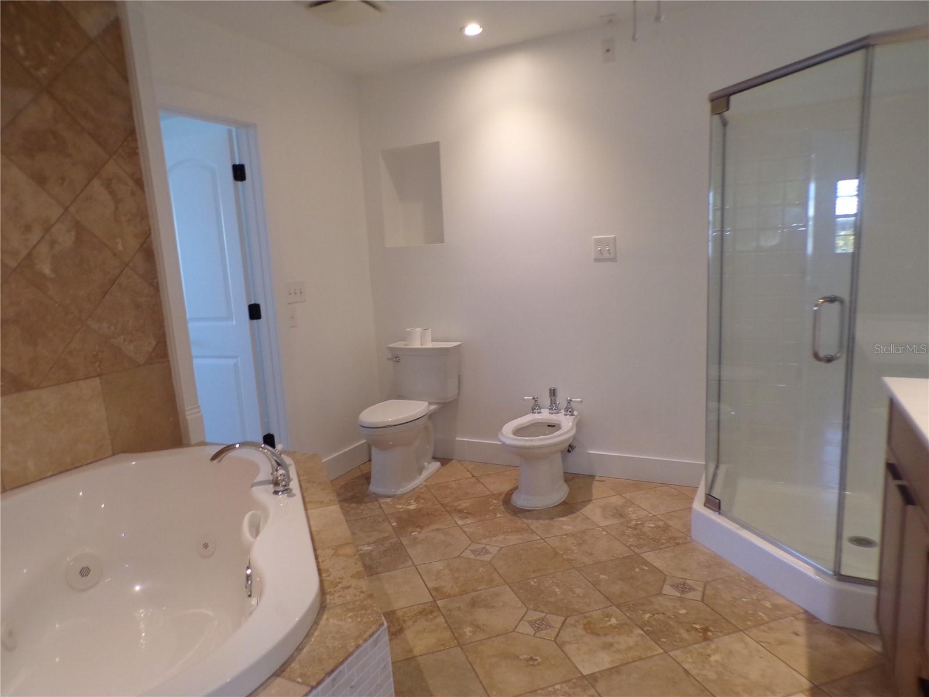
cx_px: 464
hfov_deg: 71.6
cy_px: 348
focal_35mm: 24
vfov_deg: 56.8
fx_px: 644
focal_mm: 4.3
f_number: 3
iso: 200
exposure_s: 1/34
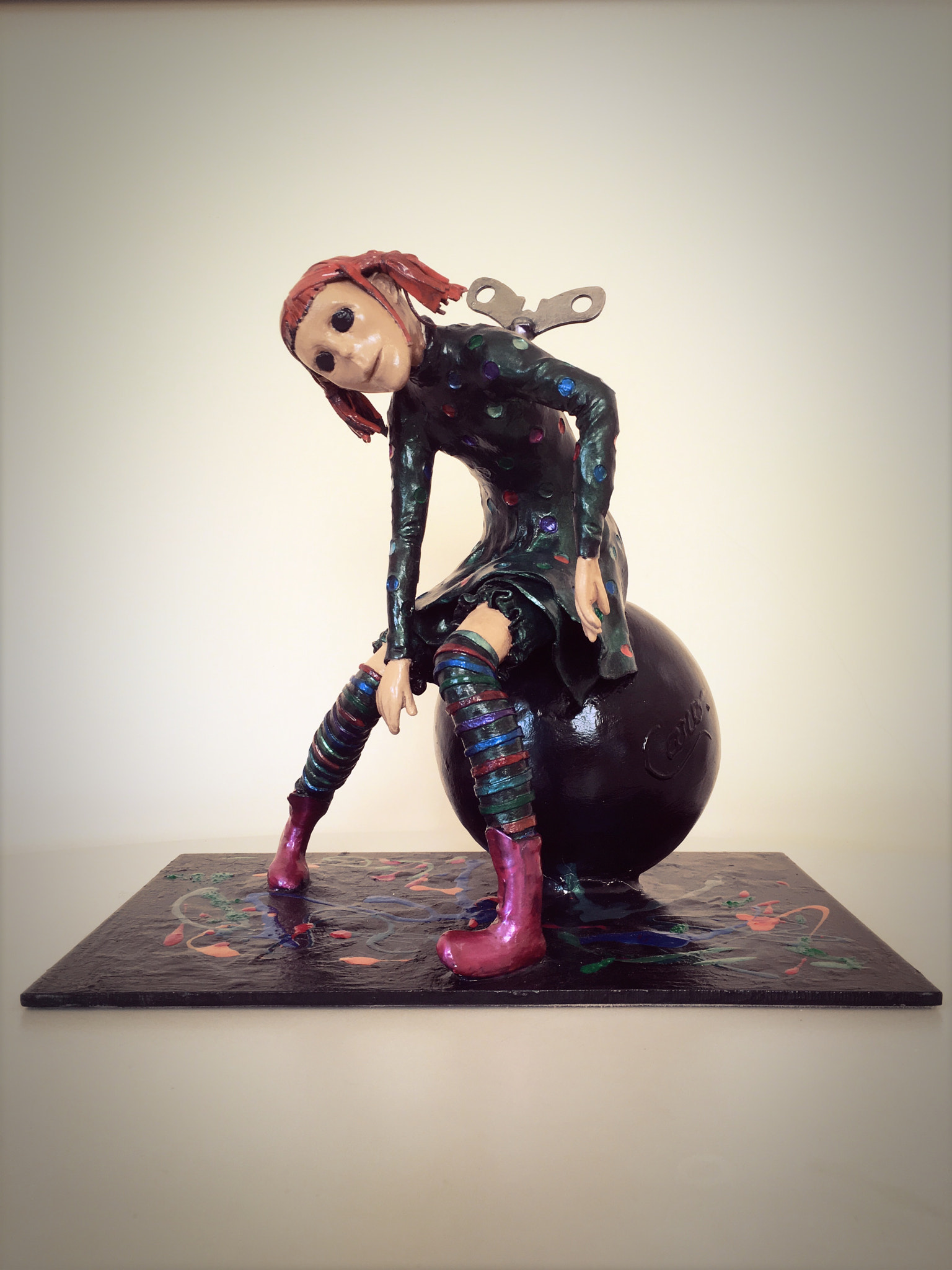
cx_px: 476
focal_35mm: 29
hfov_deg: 48.2
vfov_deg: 61.7
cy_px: 635
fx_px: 1063
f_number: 2.2
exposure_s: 1/30
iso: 40
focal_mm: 4.15
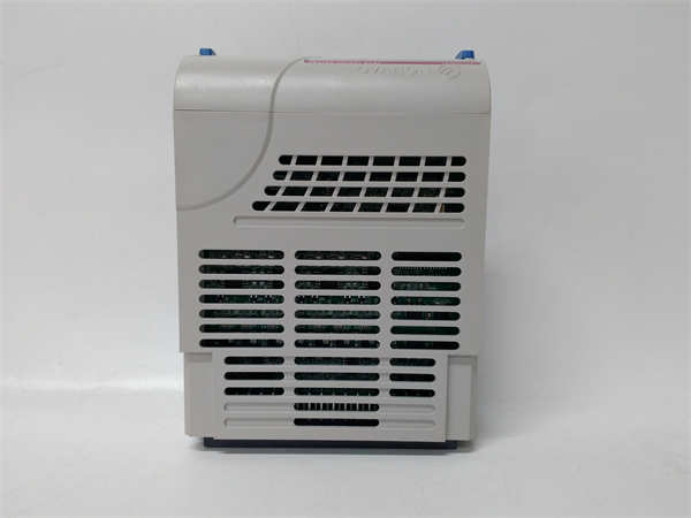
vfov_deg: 51.4
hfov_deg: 65.3
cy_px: 259
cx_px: 346
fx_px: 539
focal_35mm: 27
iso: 199
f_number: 2
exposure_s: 1/33
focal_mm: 3.79
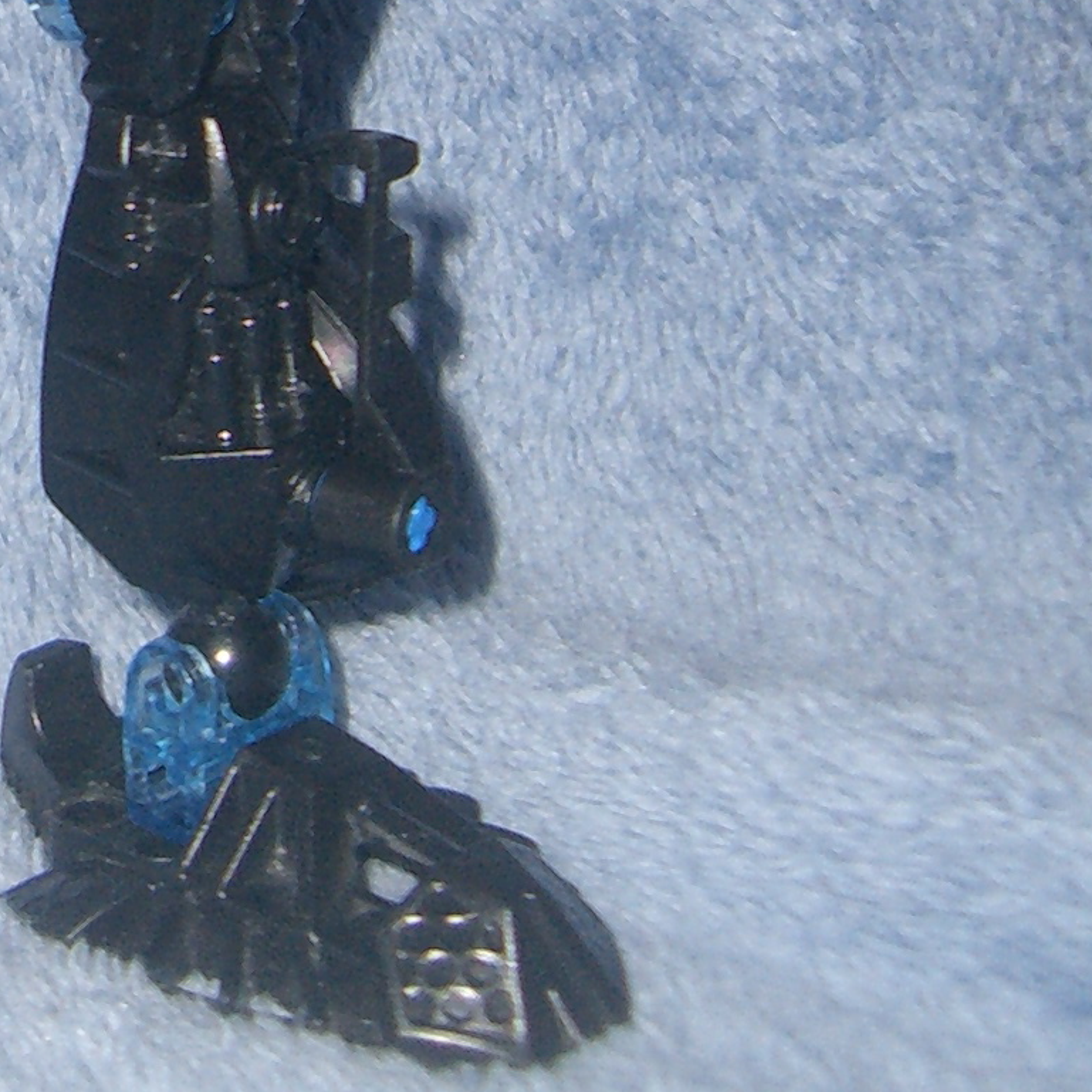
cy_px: -383
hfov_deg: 13.7
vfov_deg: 13.6
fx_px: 4390
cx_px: -310
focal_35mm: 123
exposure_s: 1/60
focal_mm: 6.2
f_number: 2.7
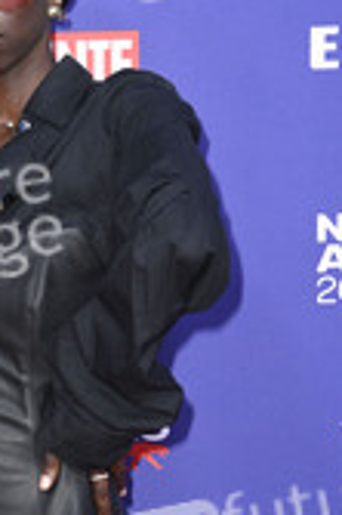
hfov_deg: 8.7
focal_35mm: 156
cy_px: 392
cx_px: -6
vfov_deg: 13.1
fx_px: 2227
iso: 800
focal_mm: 65
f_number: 5.6
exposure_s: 1/250
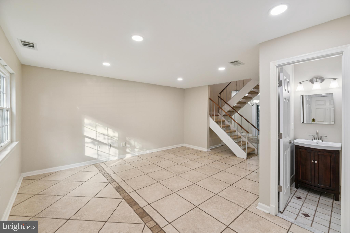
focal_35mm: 15
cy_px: 116
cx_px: 175
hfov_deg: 100.4
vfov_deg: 77.3
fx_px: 146
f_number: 8
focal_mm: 15
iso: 250
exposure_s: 1/15
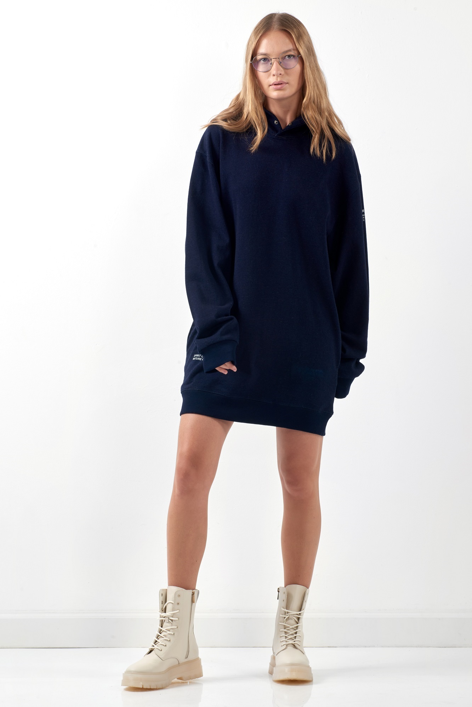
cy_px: 354
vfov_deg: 17.1
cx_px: 236
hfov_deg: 11.4
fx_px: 2358
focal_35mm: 120
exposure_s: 1/200
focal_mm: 120
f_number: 14
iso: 100
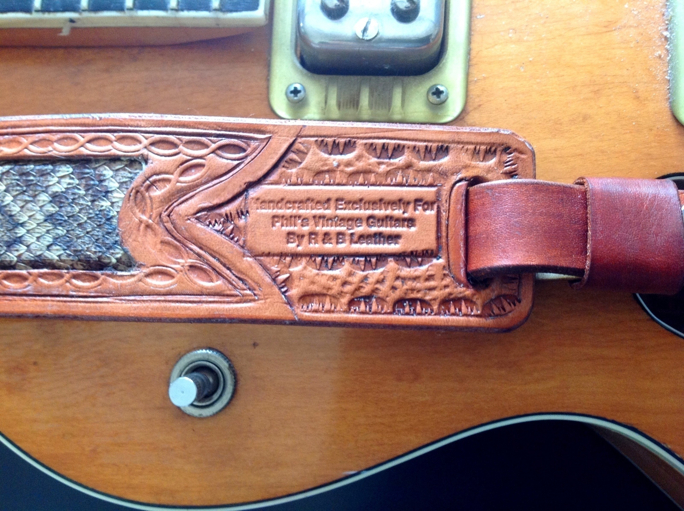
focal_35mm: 35
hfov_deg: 52.7
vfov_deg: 40.6
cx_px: 342
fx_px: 691
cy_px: 256
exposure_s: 1/15
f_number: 2.4
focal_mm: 4.28
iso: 125
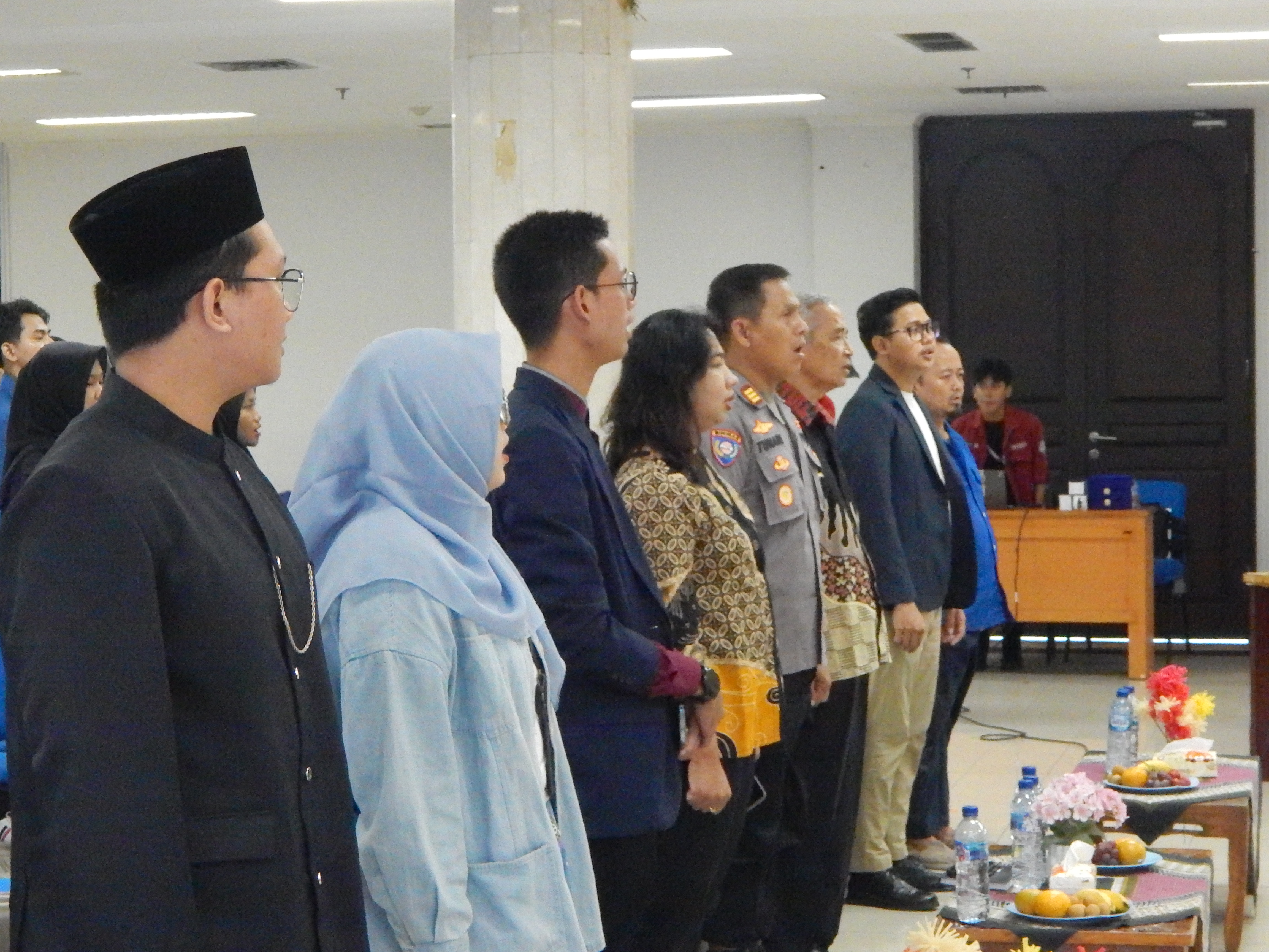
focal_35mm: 85
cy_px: 476
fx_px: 3116
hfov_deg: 23.0
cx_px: 634
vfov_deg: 17.4
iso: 3200
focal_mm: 15.3
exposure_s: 1/60
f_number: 4.3
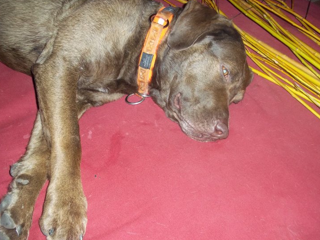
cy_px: 128
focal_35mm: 40
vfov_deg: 35.9
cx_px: 151
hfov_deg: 46.8
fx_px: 370
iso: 160
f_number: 3.1
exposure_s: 1/30
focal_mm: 6.5
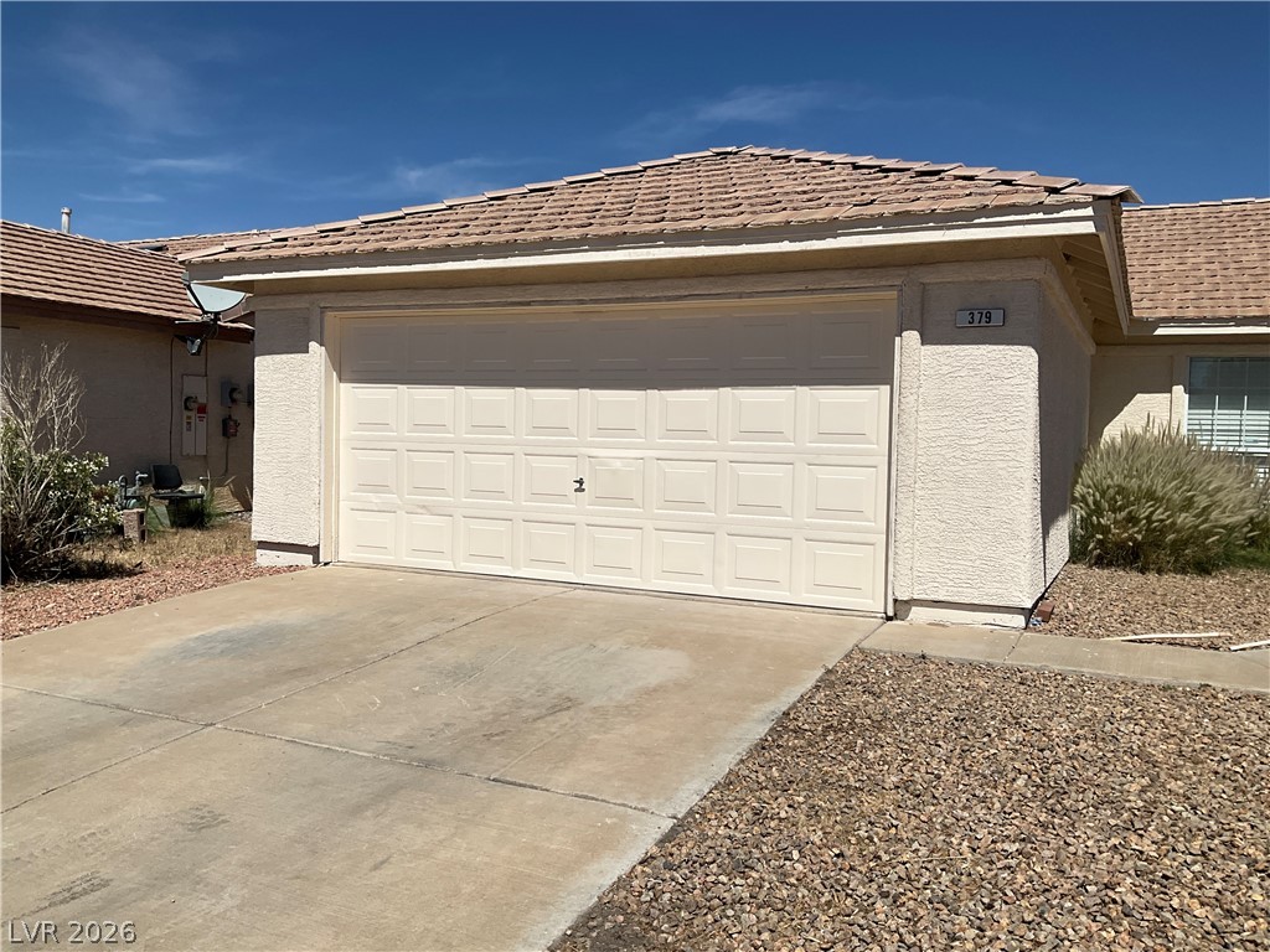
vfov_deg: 48.2
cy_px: 476
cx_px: 635
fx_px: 1064
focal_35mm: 29
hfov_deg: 61.7
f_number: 1.8
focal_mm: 3
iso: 25
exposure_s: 1/6536
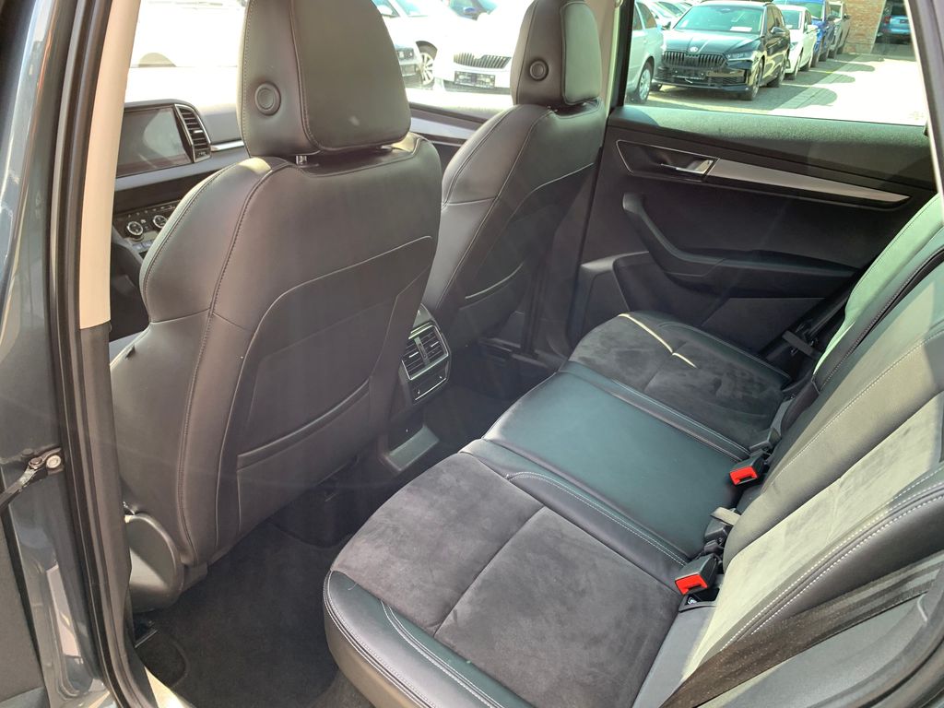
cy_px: 354
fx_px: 709
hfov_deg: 67.3
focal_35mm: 26
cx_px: 472
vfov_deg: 53.1
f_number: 1.8
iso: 80
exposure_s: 1/121
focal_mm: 4.25
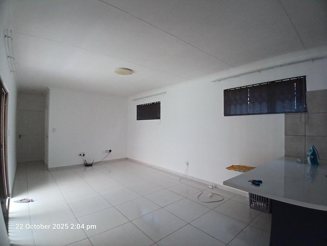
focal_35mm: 17
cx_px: 164
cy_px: 123
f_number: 2.2
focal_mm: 1.4
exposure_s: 1/33.3
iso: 100
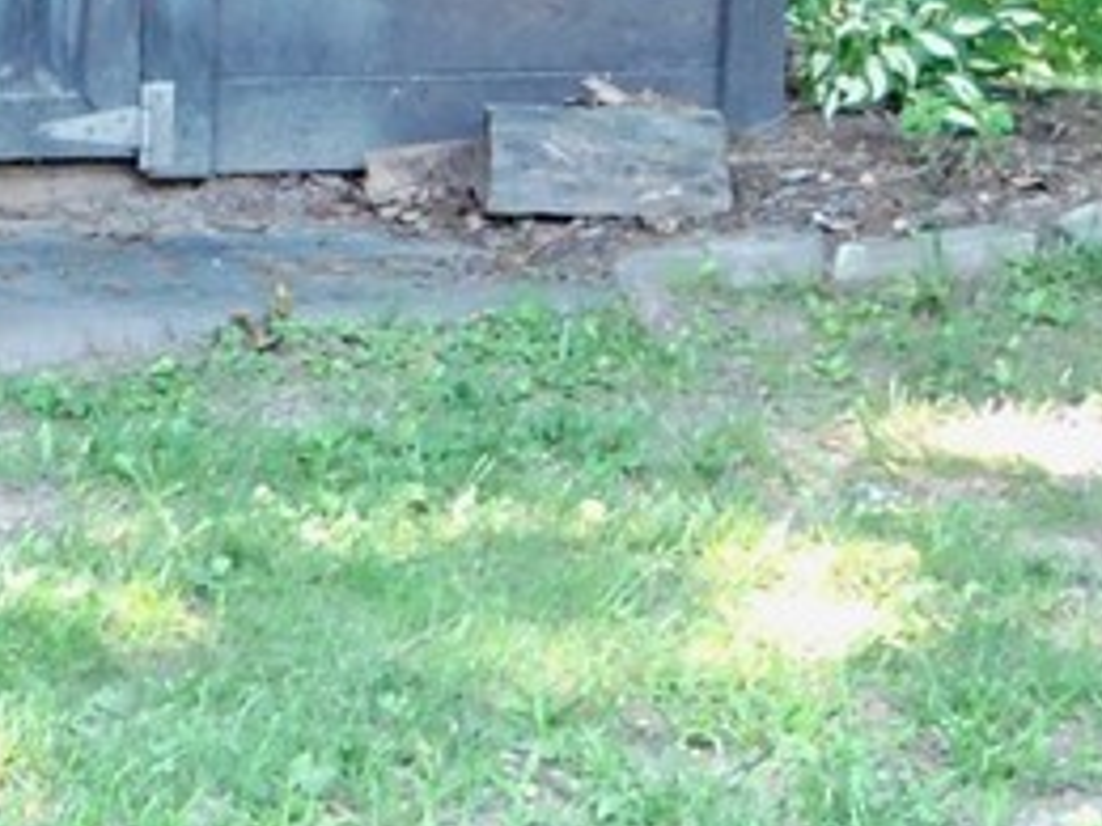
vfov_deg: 8.0
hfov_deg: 11.0
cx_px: -114
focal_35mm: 177
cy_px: -775
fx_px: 5635
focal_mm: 8
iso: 400
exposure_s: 1/30
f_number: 3.7
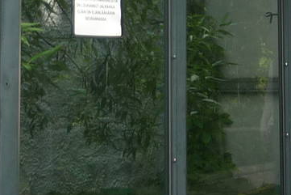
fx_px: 1229
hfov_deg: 13.1
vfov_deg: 8.8
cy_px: -85
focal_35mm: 152
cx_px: 367
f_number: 2.8
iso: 100
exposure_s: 1/320
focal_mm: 5.5
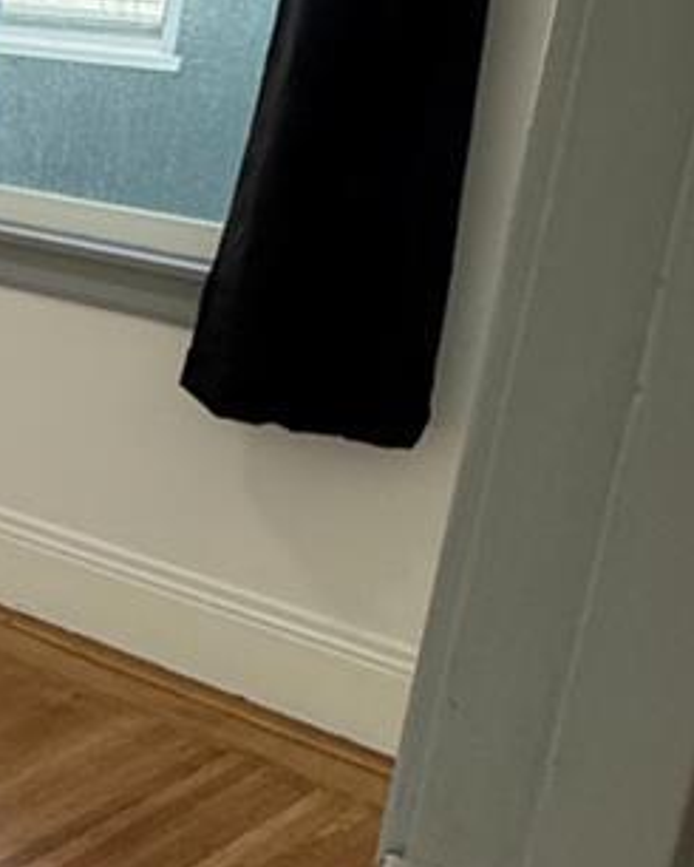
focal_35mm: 67
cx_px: -701
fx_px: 1719
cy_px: 306
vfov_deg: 28.2
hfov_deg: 16.9
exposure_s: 1/120
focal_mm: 2.22
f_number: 2.2
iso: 125
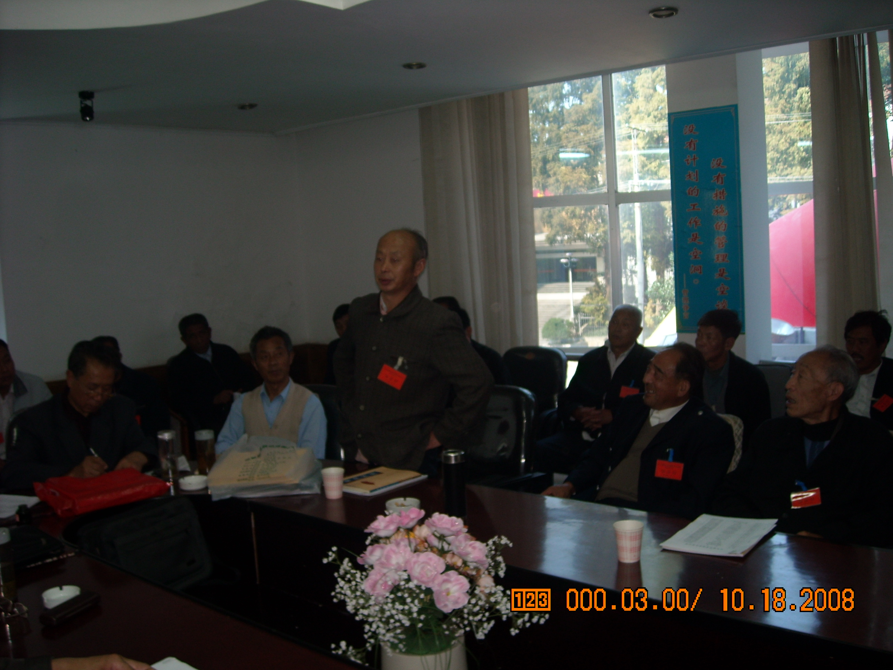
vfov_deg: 40.7
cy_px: 335
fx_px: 903
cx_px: 446
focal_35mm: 35
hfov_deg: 52.6
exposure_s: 1/30
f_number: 2.8
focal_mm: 5.7
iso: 64
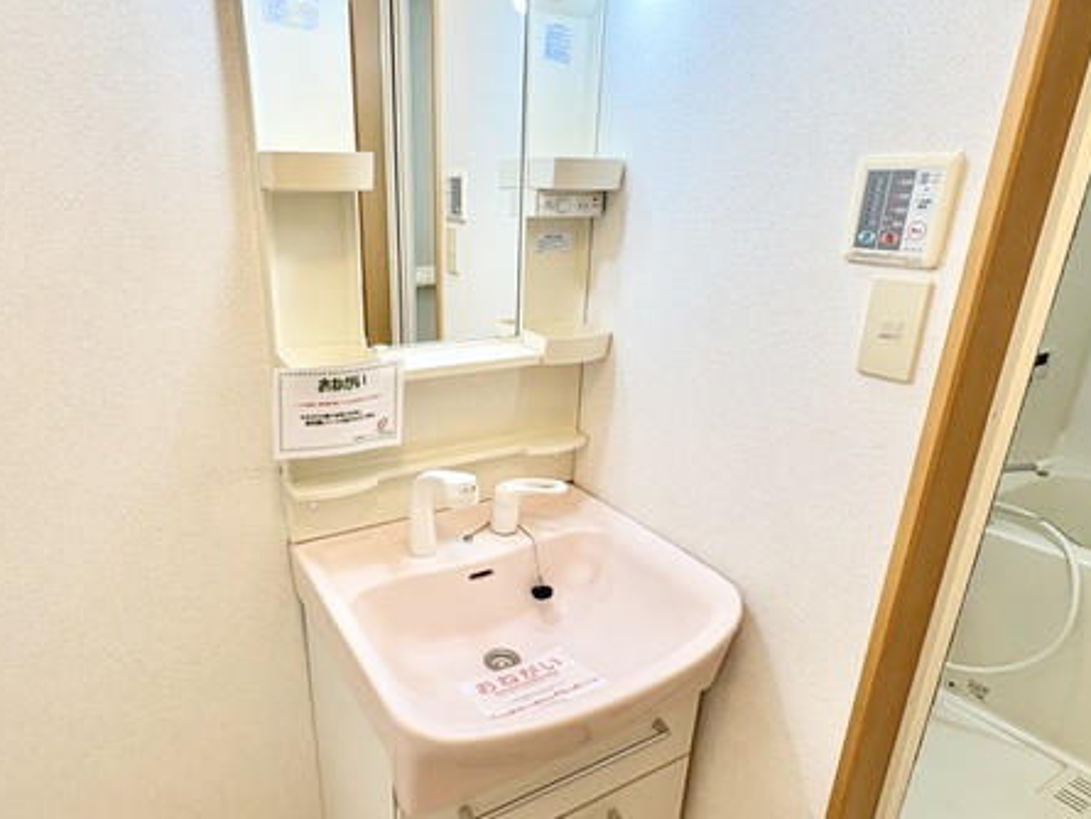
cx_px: 471
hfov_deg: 76.0
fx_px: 694
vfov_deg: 61.0
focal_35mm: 22
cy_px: 443
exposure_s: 1/120
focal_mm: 2.22
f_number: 2.2
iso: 125
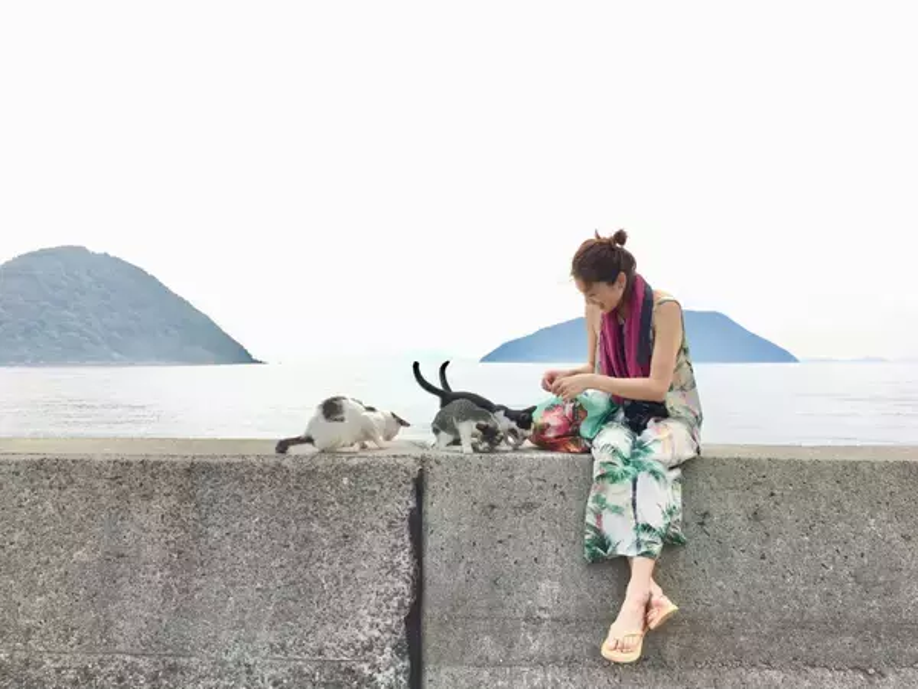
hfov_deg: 61.7
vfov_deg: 48.2
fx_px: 769
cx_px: 459
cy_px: 344
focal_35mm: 29
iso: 25
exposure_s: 1/754
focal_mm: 4.15
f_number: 2.2
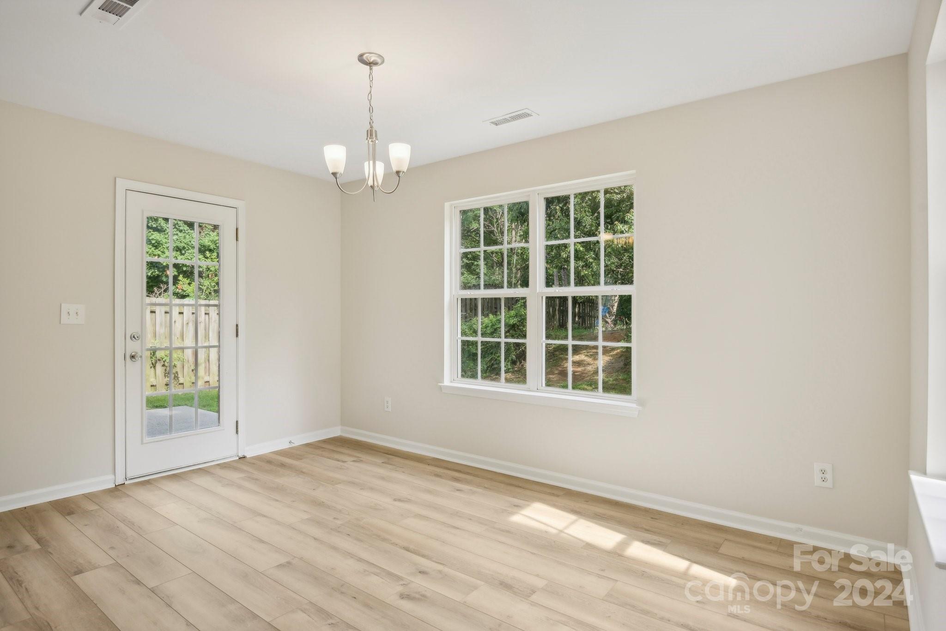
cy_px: 316
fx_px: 499
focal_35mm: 19
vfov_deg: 64.6
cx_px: 473
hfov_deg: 86.9
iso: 100
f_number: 8
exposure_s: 1/25
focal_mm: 19
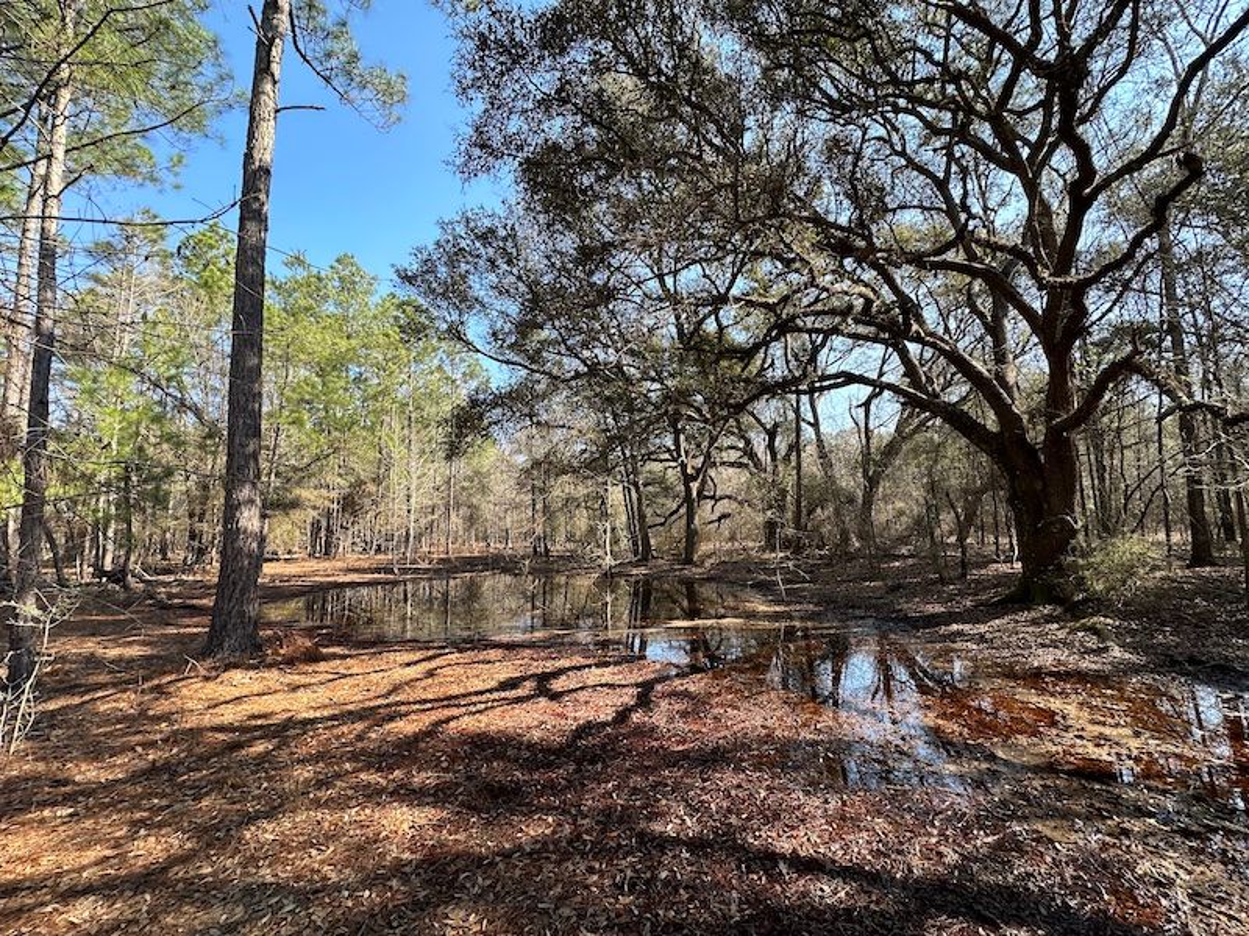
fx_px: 505
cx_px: 624
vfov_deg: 85.7
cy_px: 468
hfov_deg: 102.1
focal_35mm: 14
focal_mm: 2.22
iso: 40
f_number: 2.2
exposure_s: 1/313
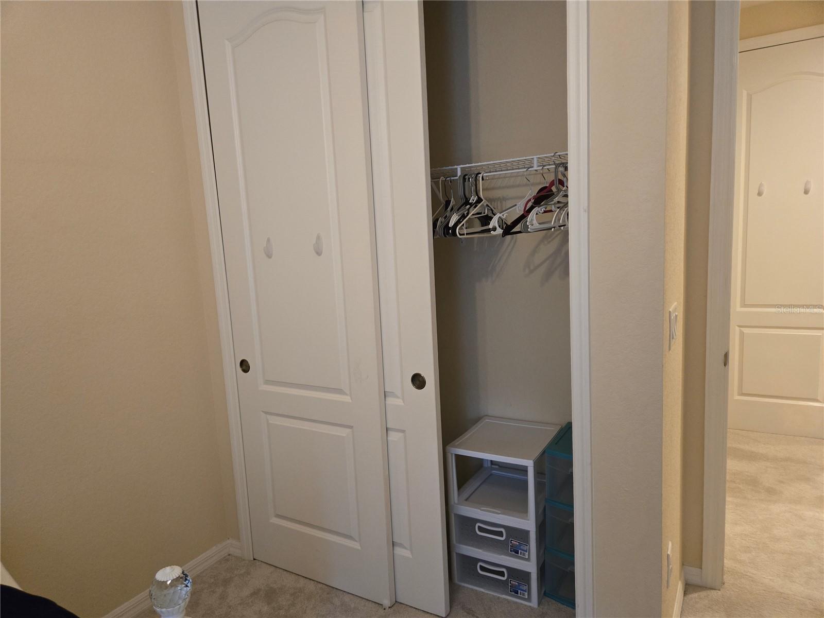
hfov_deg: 73.9
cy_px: 309
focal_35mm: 23
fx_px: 547
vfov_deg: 58.9
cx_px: 412
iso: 640
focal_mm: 5.4
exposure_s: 1/60
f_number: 1.8
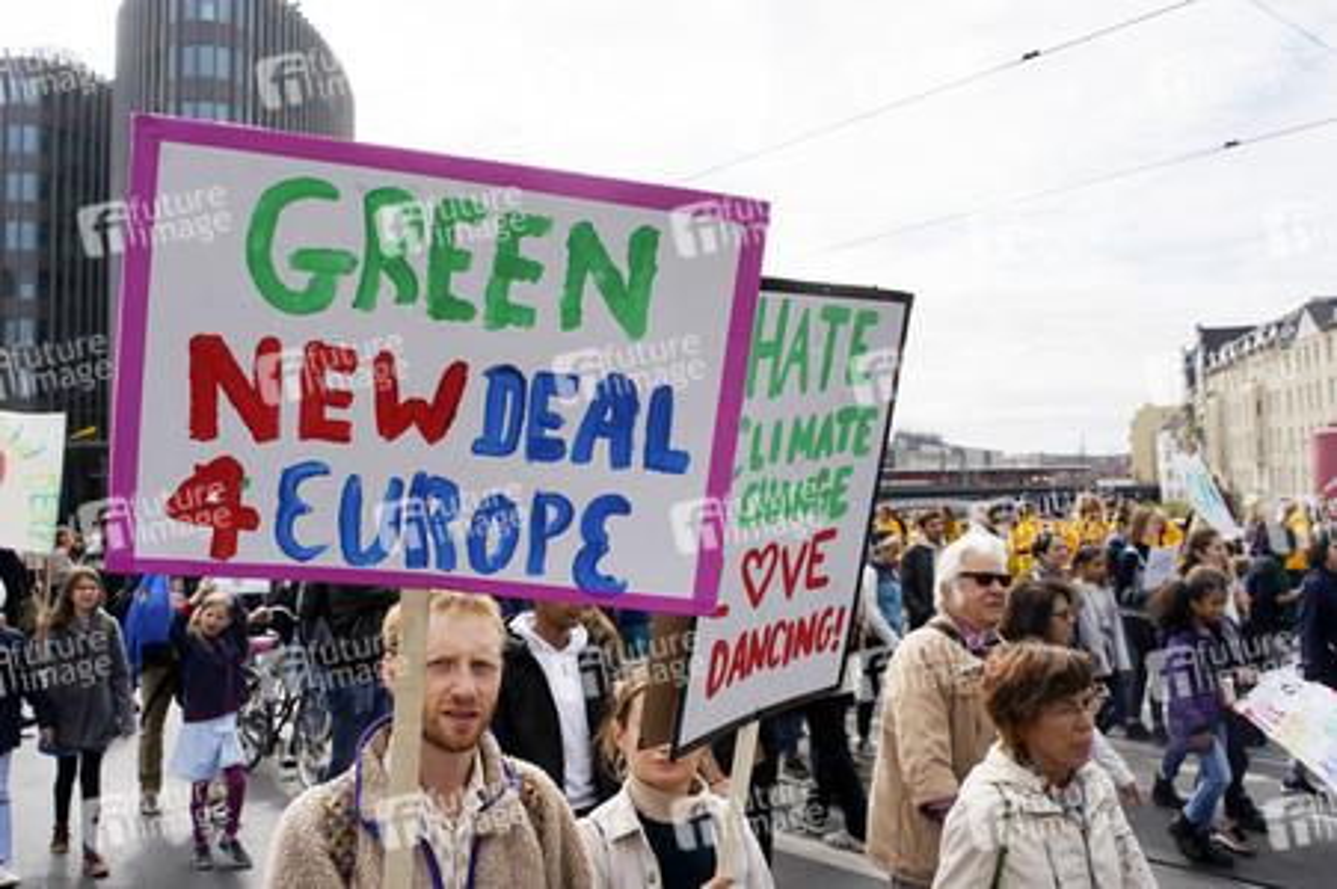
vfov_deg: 39.9
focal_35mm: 33
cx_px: 668
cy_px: 444
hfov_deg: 57.3
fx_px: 1225
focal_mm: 33
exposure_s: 1/320
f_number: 11
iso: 160
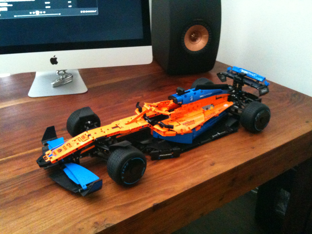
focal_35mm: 35
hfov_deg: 52.6
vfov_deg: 40.7
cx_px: 156
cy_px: 117
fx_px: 315
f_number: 2.8
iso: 800
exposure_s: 1/10
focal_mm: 3.85
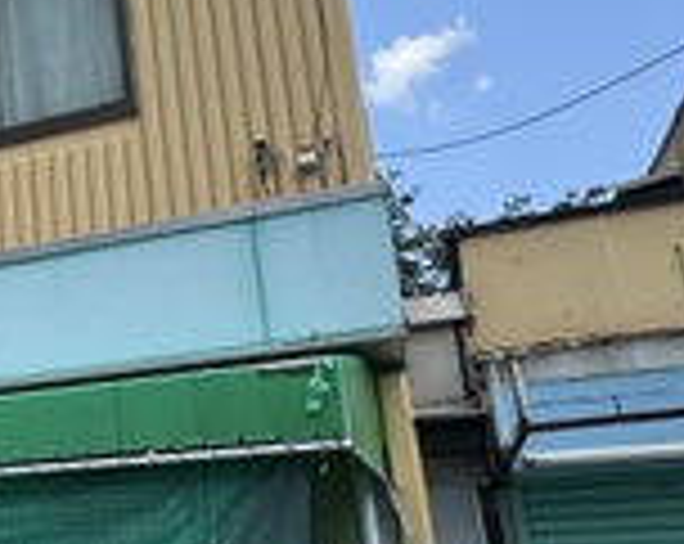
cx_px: -315
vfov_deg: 24.1
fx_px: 1273
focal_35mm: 63
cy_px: 317
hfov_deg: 24.2
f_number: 2.2
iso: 50
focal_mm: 2.22
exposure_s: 1/921
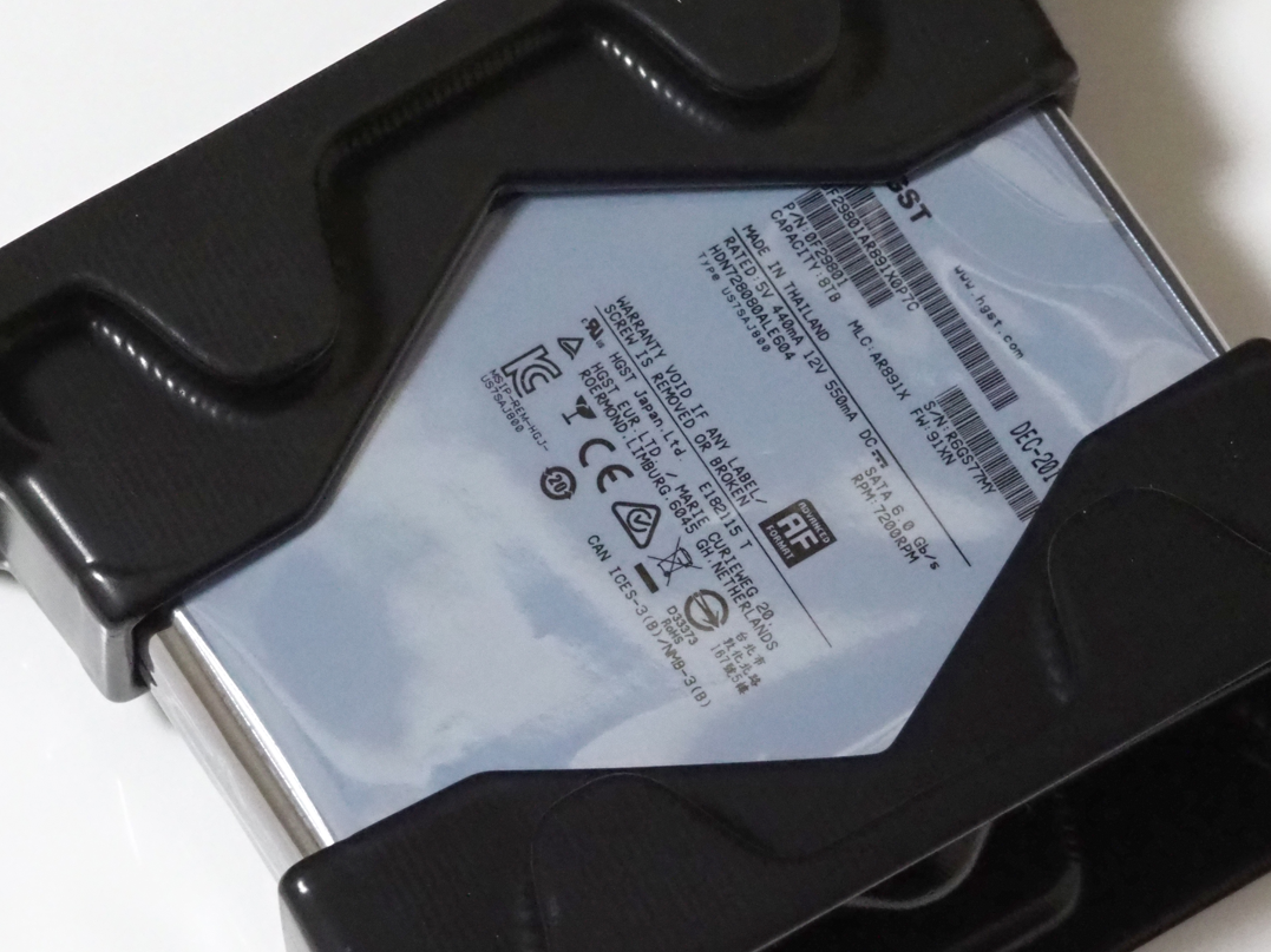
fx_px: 7855
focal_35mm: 214
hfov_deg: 9.3
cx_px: 675
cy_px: 516
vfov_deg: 6.9
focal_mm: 60
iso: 6400
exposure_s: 1/125
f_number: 5.6
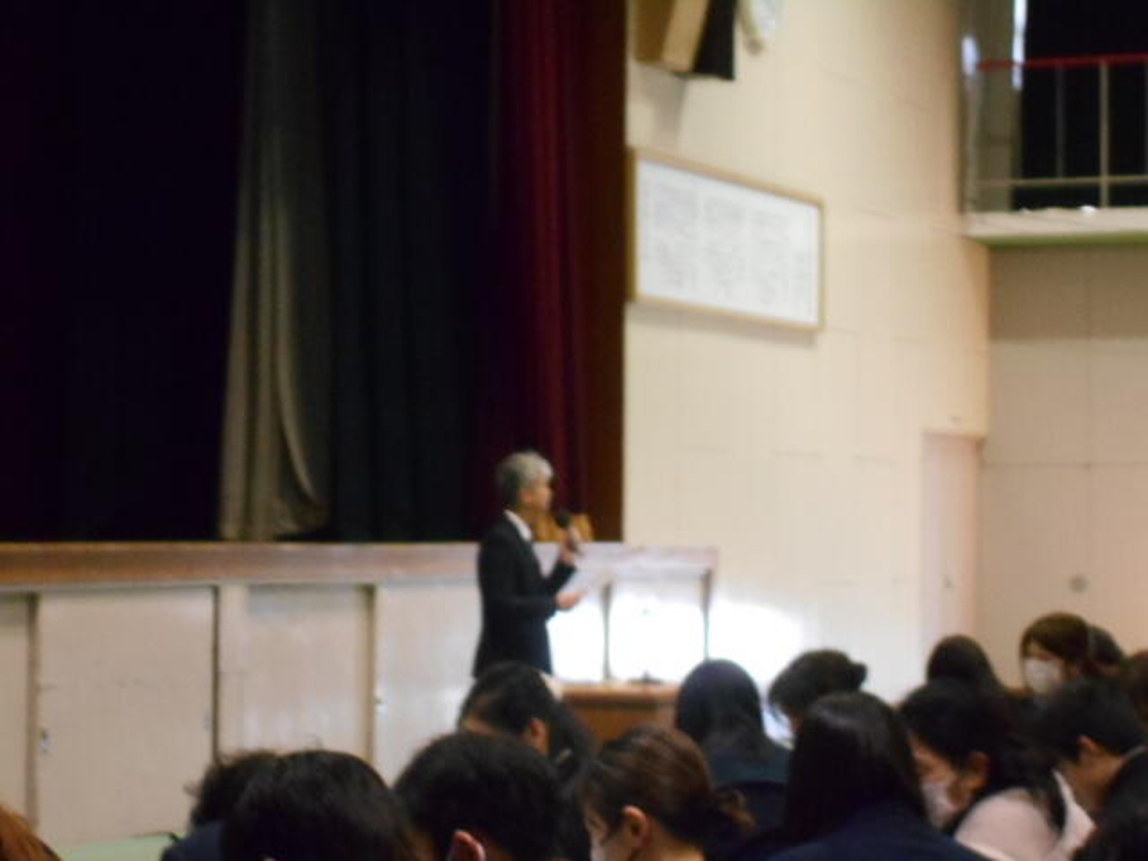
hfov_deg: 17.4
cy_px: 430
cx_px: 574
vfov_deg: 13.1
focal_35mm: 113
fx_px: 3748
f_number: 6
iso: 800
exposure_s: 1/15
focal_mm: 20.1
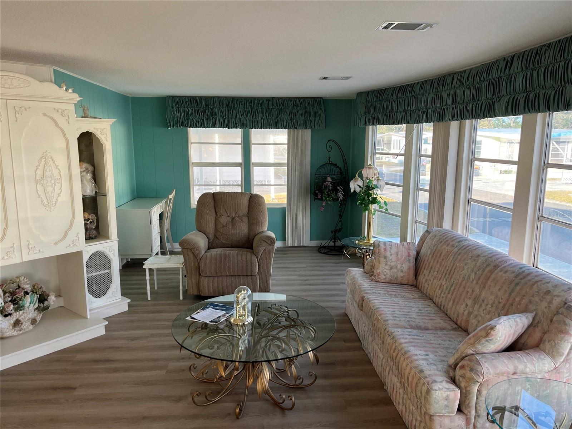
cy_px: 214
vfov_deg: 53.1
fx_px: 430
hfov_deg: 67.3
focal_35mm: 26
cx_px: 286
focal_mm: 5.1
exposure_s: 1/153
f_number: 1.6
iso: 64
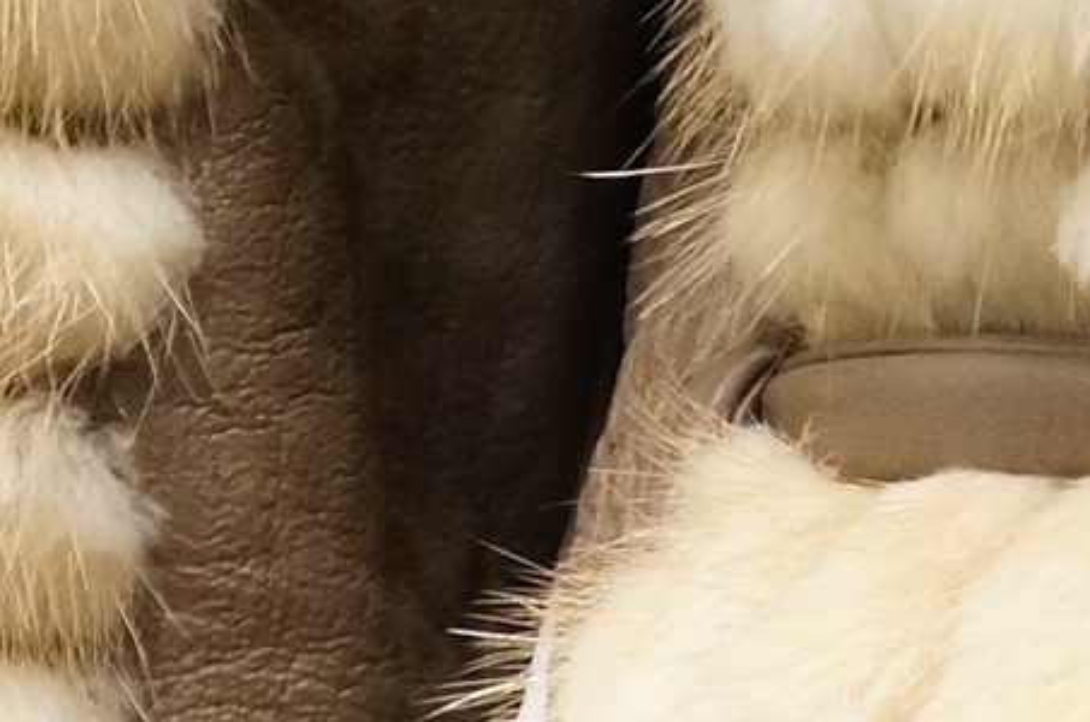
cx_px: 1906
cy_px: 1831
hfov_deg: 8.7
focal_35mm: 227
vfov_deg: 5.8
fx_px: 6859
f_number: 4.5
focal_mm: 28
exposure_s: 1/60
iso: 1600
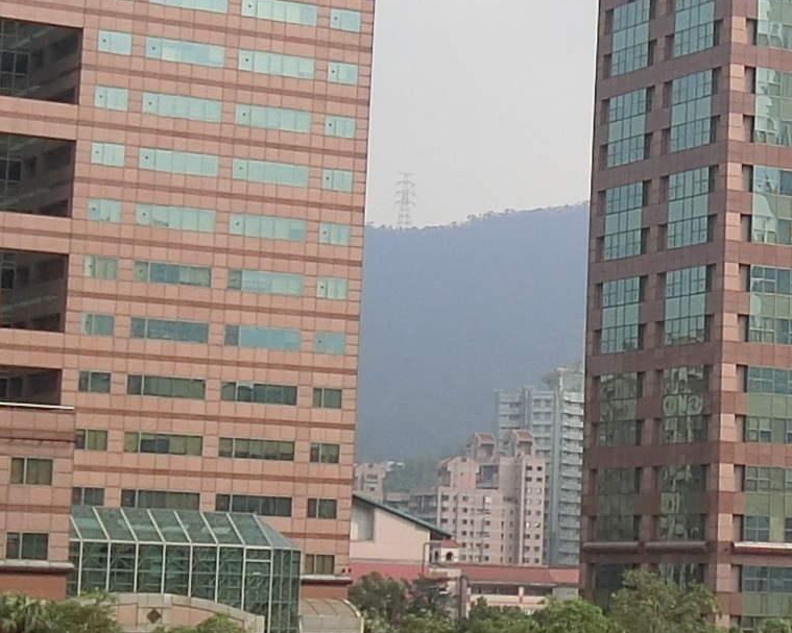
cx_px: 784
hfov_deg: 17.4
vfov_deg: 14.2
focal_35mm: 108
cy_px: 234
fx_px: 2531
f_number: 2.8
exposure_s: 1/1250
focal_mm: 4.58
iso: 80
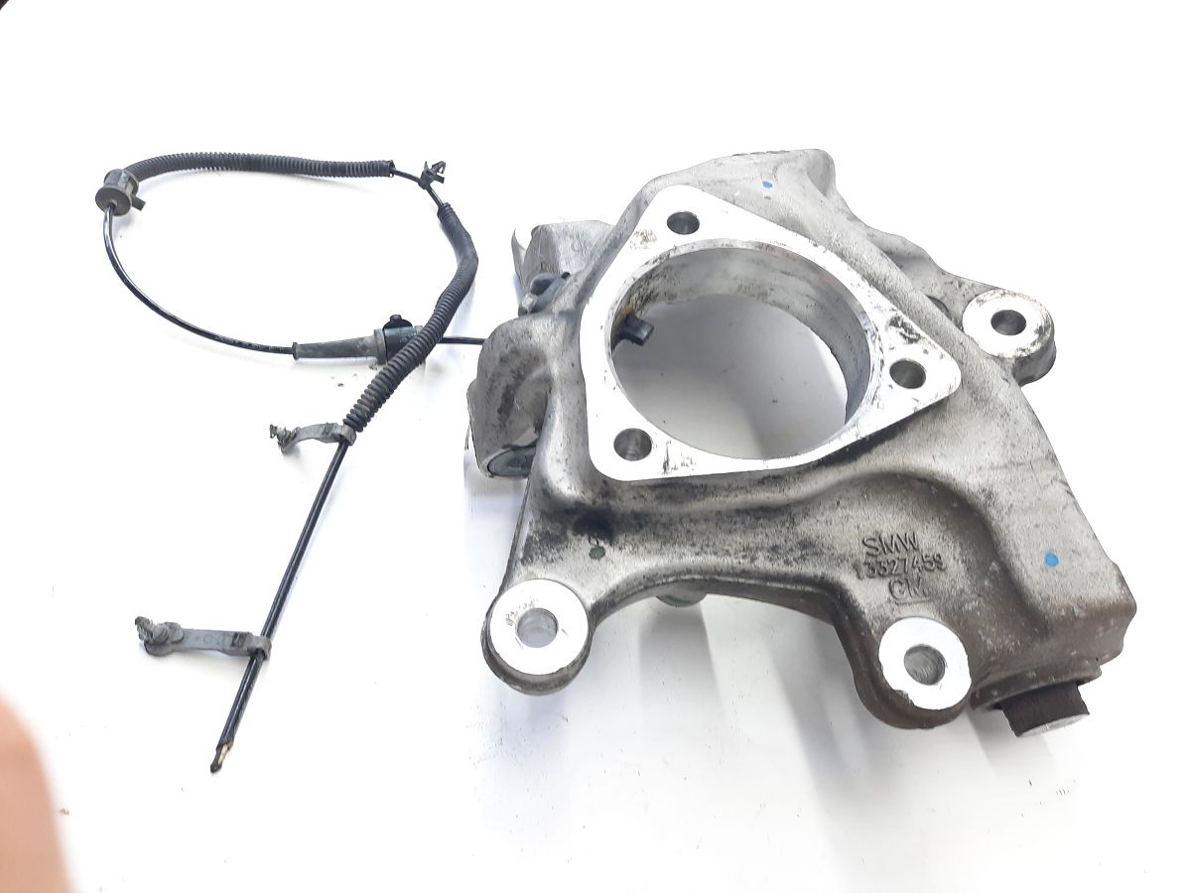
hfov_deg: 69.4
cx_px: 596
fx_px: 860
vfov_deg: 54.9
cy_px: 446
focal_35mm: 25
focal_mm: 4.6
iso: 160
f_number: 2
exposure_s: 1/50
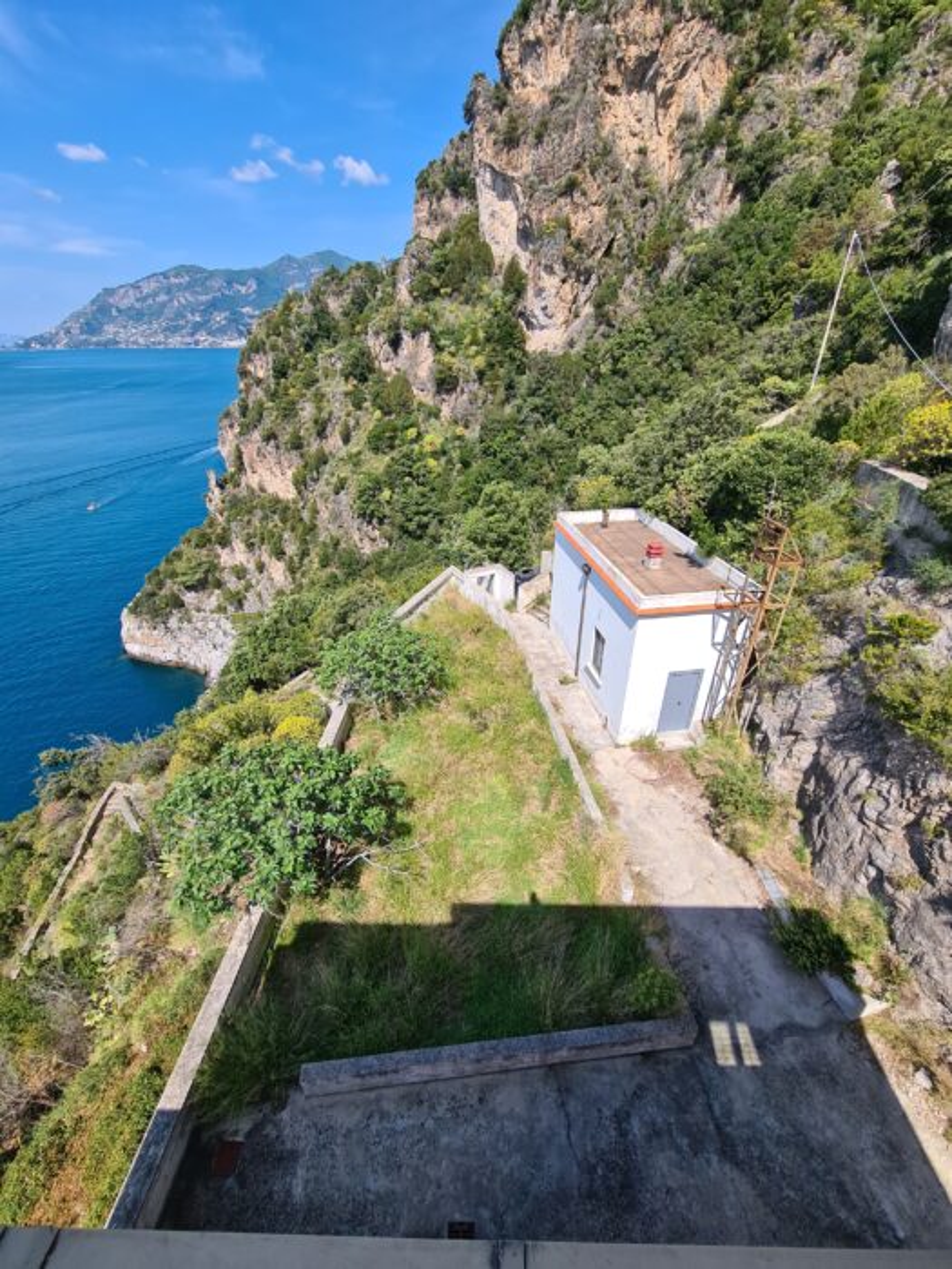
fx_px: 477
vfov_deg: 106.2
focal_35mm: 13
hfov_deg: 89.9
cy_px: 634
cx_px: 476
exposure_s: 1/1460
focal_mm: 2.2
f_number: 2.2
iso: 50
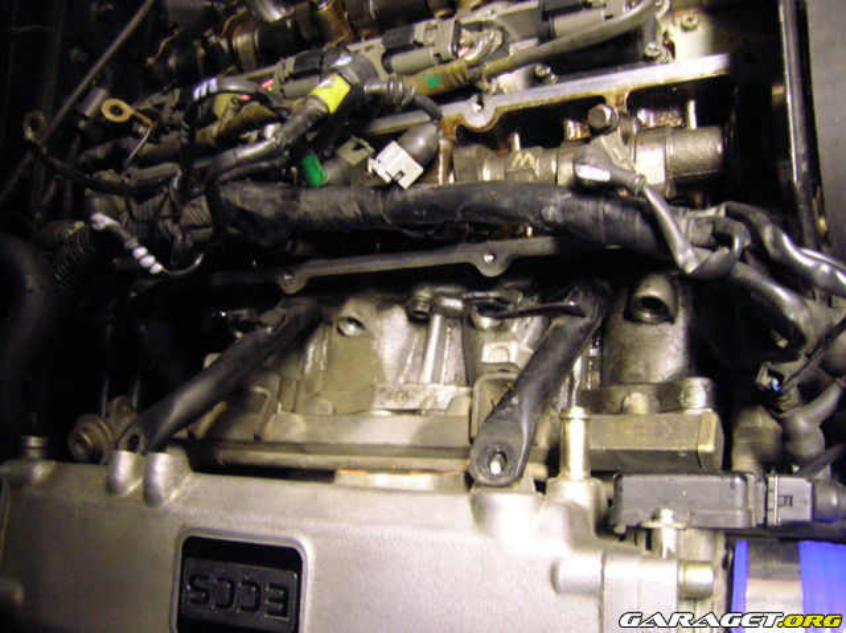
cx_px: 423
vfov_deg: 41.7
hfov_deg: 54.0
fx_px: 830
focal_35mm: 34
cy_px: 316
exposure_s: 1/1.9
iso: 200
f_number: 2.9
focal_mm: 5.7
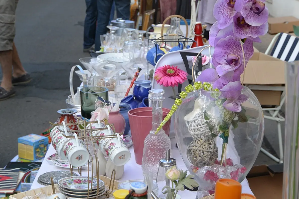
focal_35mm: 77
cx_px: 150
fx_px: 639
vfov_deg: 17.7
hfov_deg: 26.3
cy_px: 100
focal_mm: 28.7
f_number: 5.3
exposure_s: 1/200
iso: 200
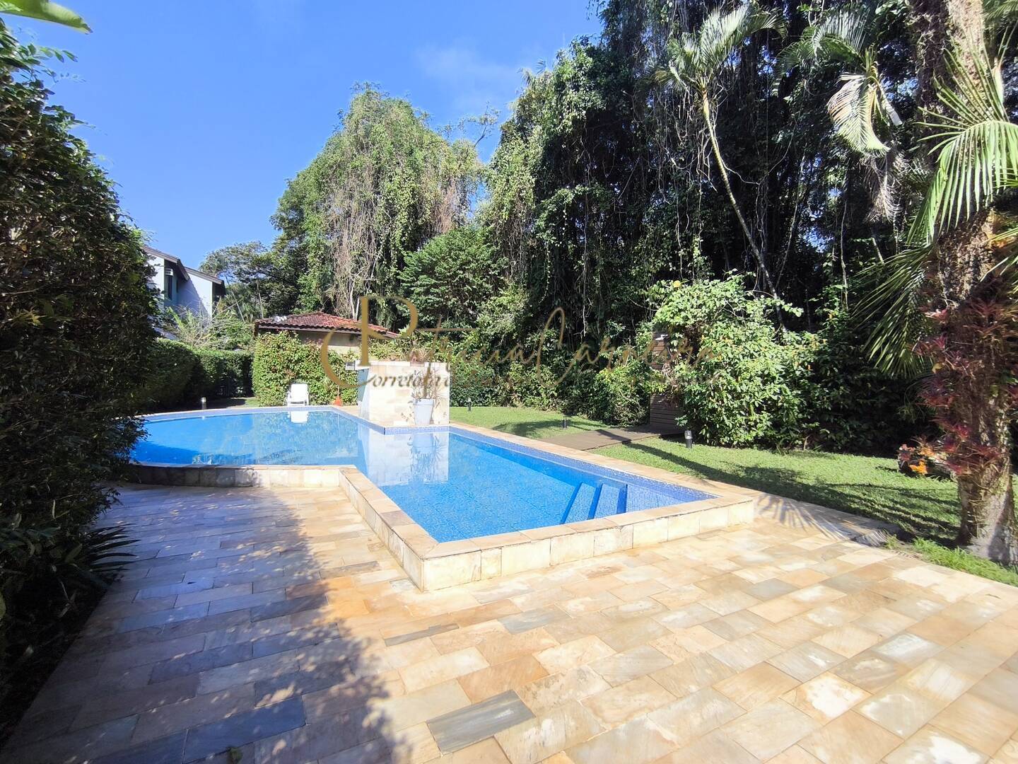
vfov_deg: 78.1
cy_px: 382
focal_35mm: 16
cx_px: 509
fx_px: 471
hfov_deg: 94.5
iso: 50
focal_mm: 1.65
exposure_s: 1/1058
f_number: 2.2
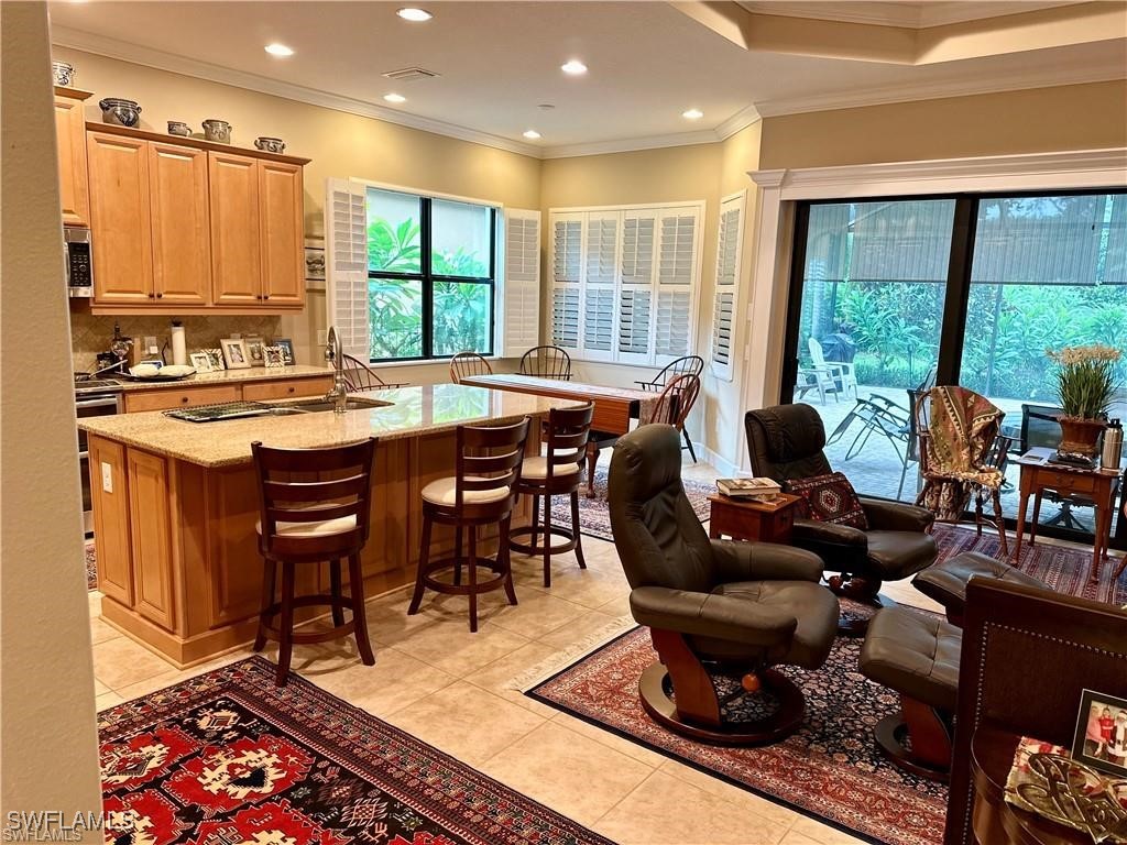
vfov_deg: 56.8
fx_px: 781
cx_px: 564
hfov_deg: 71.6
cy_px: 422
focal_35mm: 24
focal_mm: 6.86
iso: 200
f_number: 1.78
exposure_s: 1/60
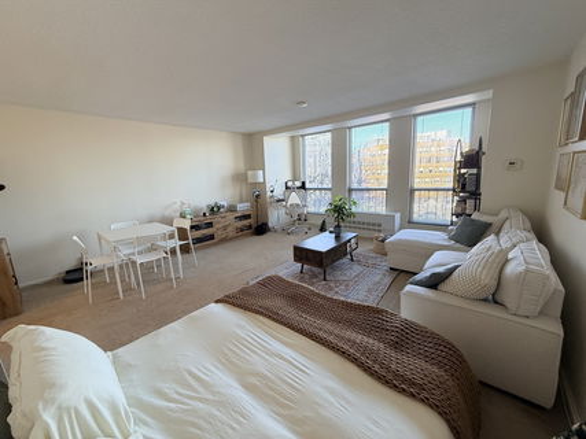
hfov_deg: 102.1
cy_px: 220
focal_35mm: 14
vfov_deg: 85.6
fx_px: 237
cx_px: 293
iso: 200
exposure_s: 1/120
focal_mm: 2.22
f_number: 2.2
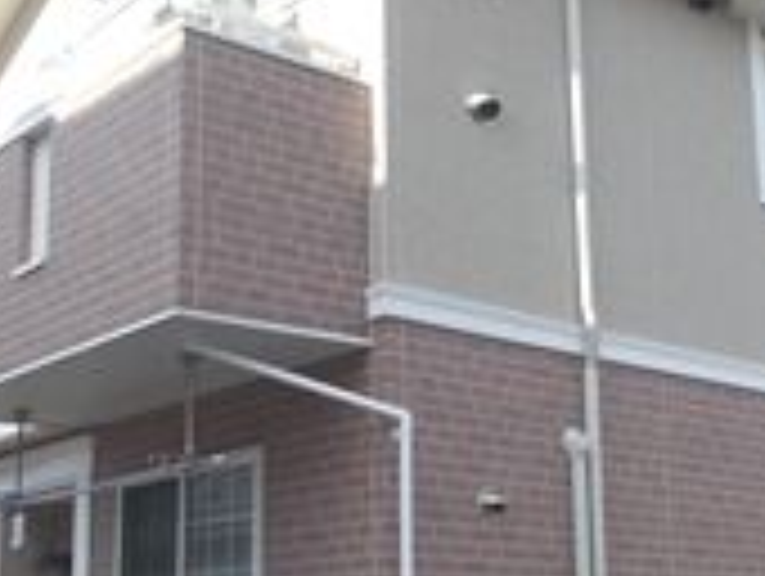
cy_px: 369
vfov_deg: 24.0
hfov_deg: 31.6
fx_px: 1350
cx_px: 364
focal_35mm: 61
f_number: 3.2
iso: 80
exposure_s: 1/60
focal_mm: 4.6
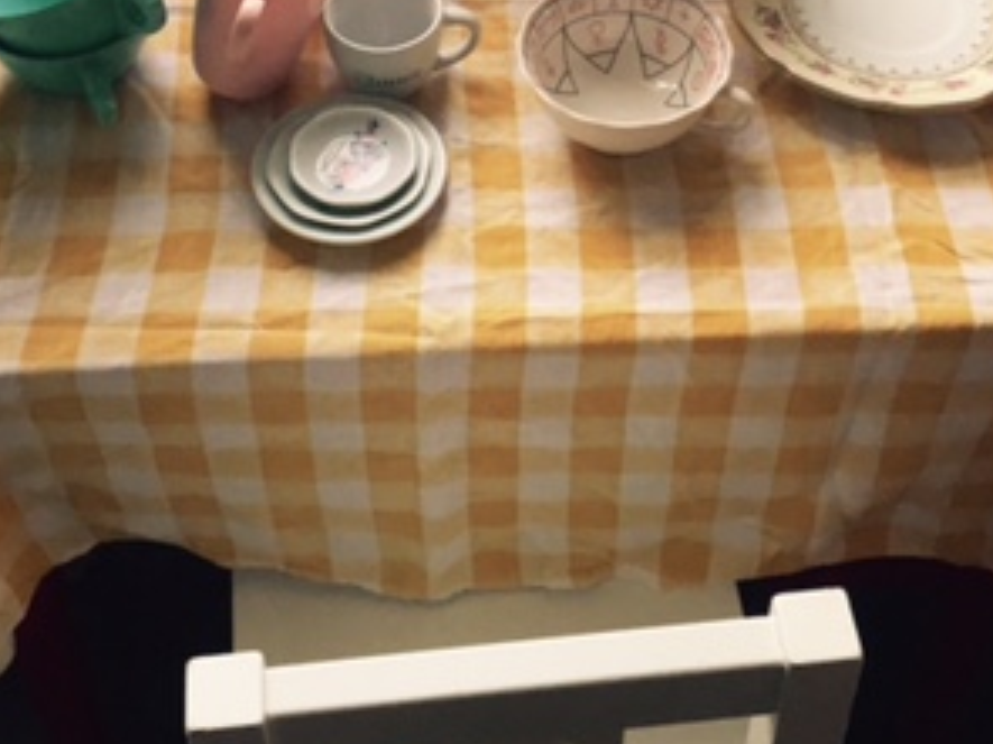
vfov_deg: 22.2
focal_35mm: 63
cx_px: 451
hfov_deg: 30.7
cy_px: -30
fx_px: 1806
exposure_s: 1/30
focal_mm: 4.15
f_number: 2.2
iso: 40
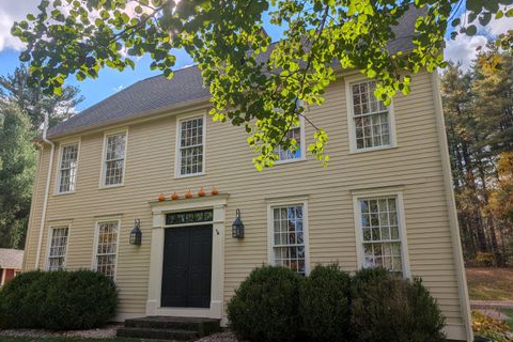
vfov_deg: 49.5
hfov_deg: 69.4
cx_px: 247
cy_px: 190
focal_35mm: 26
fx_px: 370
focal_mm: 6.9
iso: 20
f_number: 1.68
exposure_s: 1/12195
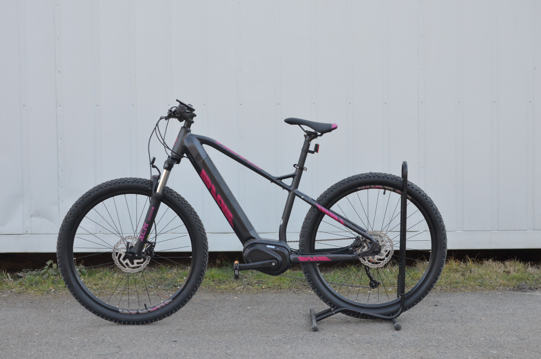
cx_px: 270
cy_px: 180
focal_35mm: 51
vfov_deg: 26.4
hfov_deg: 39.0
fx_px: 765
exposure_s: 1/200
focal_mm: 34
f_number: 8
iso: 640
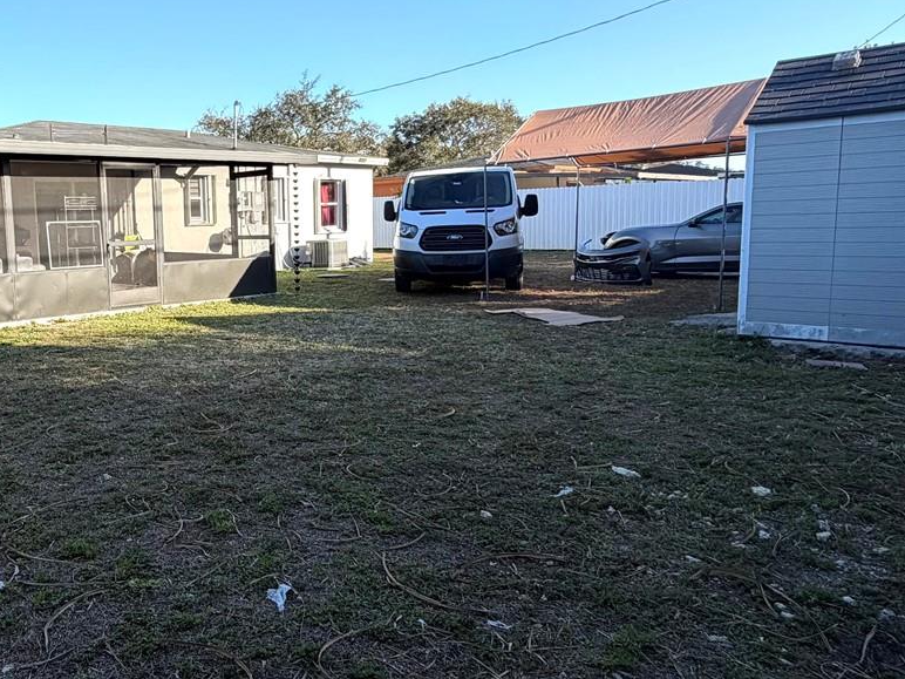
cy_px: 314
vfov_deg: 48.2
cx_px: 219
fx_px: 758
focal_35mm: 29
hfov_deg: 58.3
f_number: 2.2
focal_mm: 2.22
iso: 40
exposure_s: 1/770
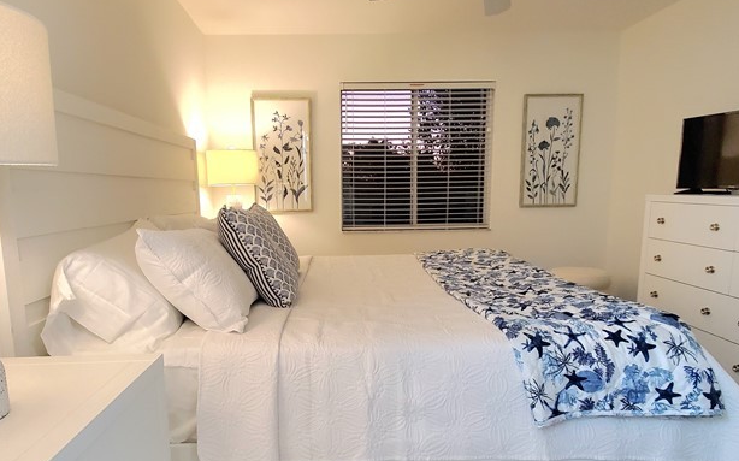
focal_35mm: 23
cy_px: 256
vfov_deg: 52.8
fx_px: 463
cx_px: 356
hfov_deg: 77.2
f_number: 2.2
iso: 500
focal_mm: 1.8
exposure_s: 1/40
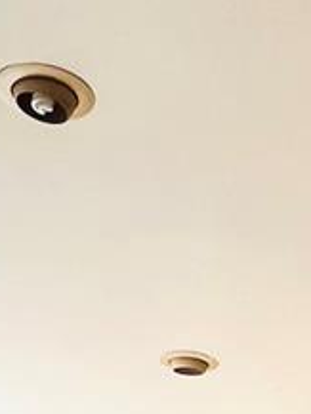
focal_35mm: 92
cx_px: 404
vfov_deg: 16.8
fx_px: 1101
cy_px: 792
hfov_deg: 15.3
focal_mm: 1.57
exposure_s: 1/99
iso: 50
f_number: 1.8
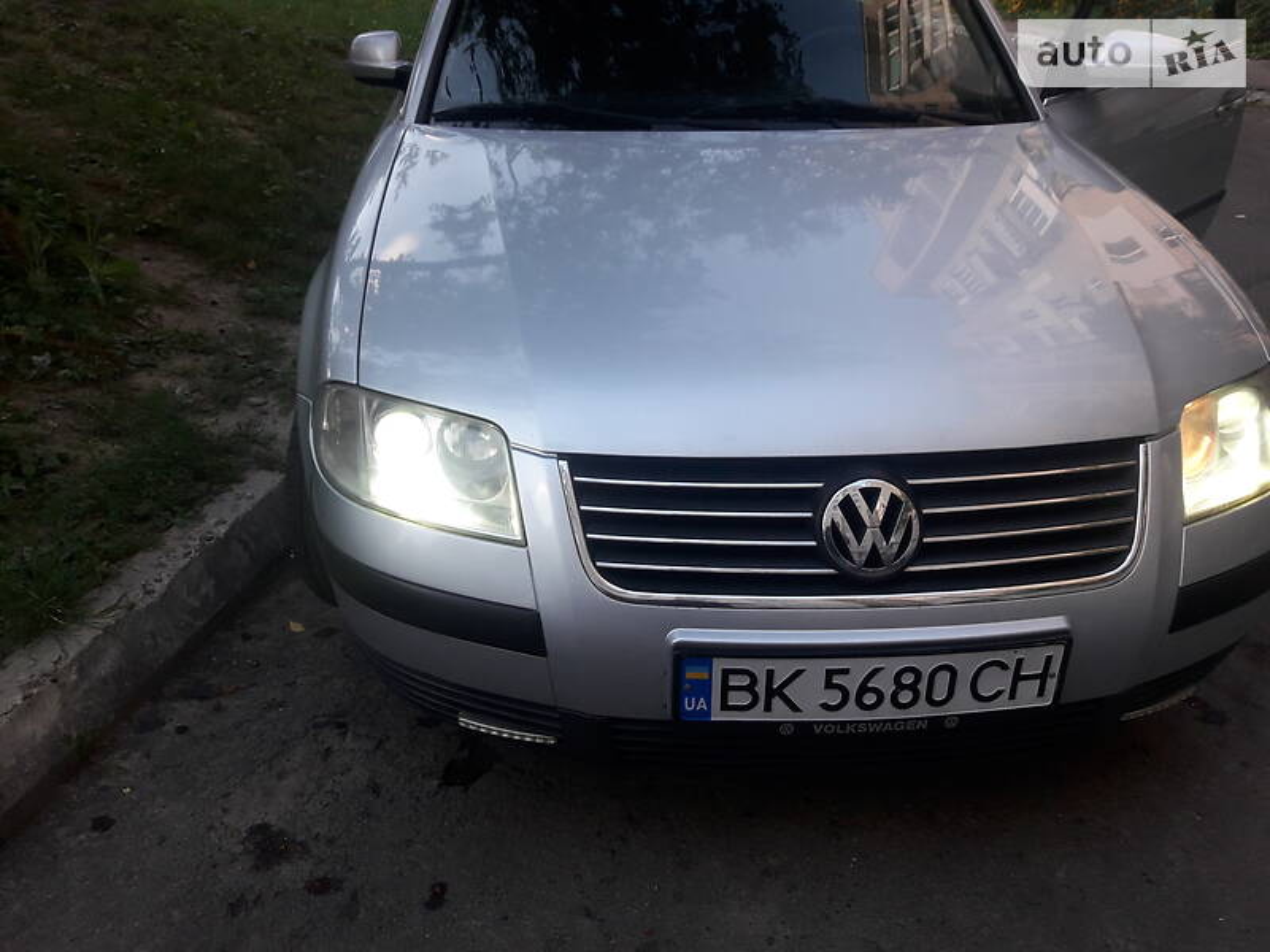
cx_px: 635
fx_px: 1027
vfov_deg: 49.7
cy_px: 476
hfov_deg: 63.4
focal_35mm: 28
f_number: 1.9
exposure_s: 1/100
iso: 80
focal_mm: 3.7
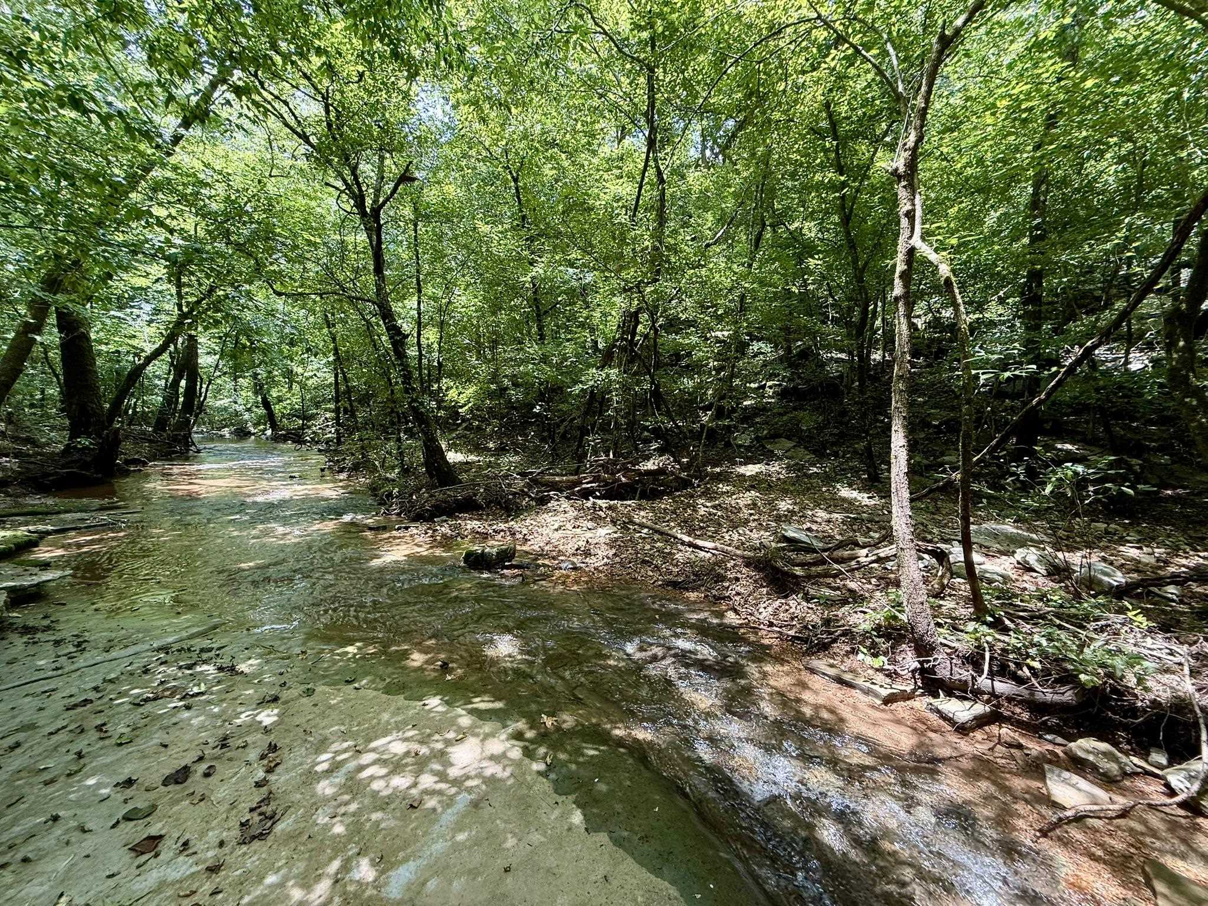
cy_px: 453
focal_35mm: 14
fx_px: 489
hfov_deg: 102.1
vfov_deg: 85.7
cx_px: 604
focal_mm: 2.22
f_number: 2.2
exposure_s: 1/99
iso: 100
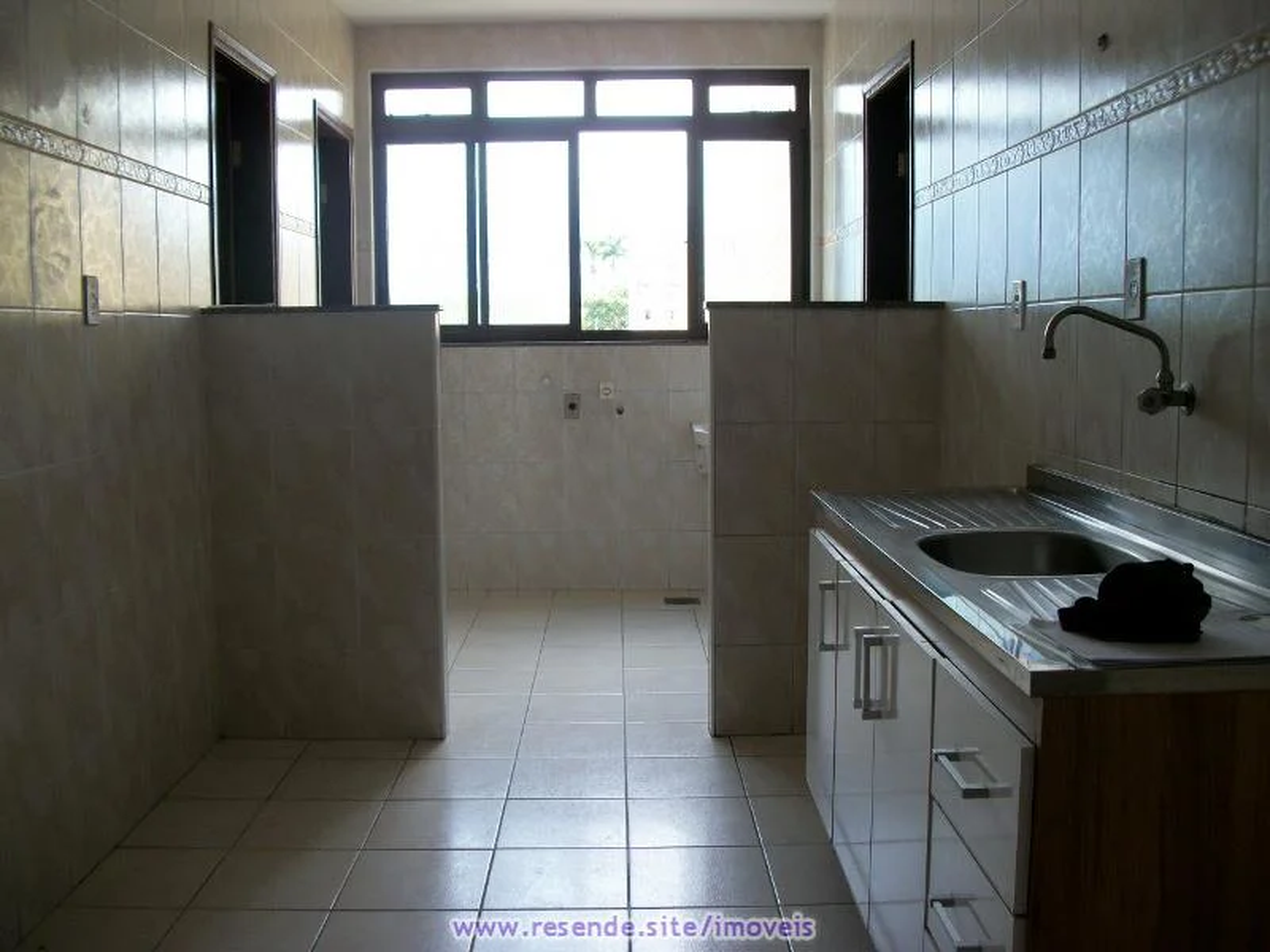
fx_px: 1174
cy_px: 476
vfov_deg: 44.2
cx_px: 635
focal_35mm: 32
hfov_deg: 56.8
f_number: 2.9
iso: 80
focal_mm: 5.7
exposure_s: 1/125
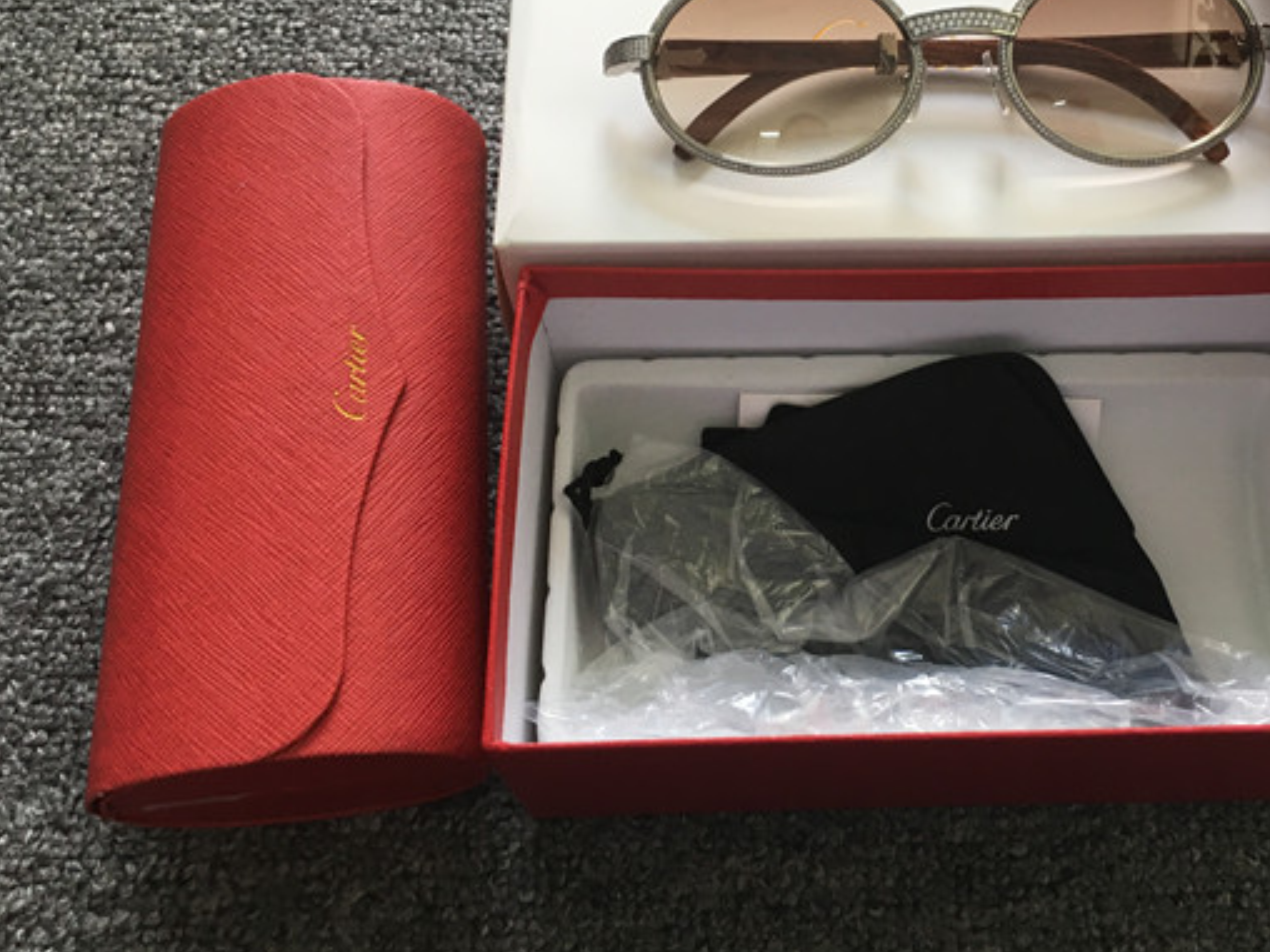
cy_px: 324
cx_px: 848
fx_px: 1468
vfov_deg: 35.6
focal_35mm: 40
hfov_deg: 46.1
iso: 50
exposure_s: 1/33
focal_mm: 4.15
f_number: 2.2
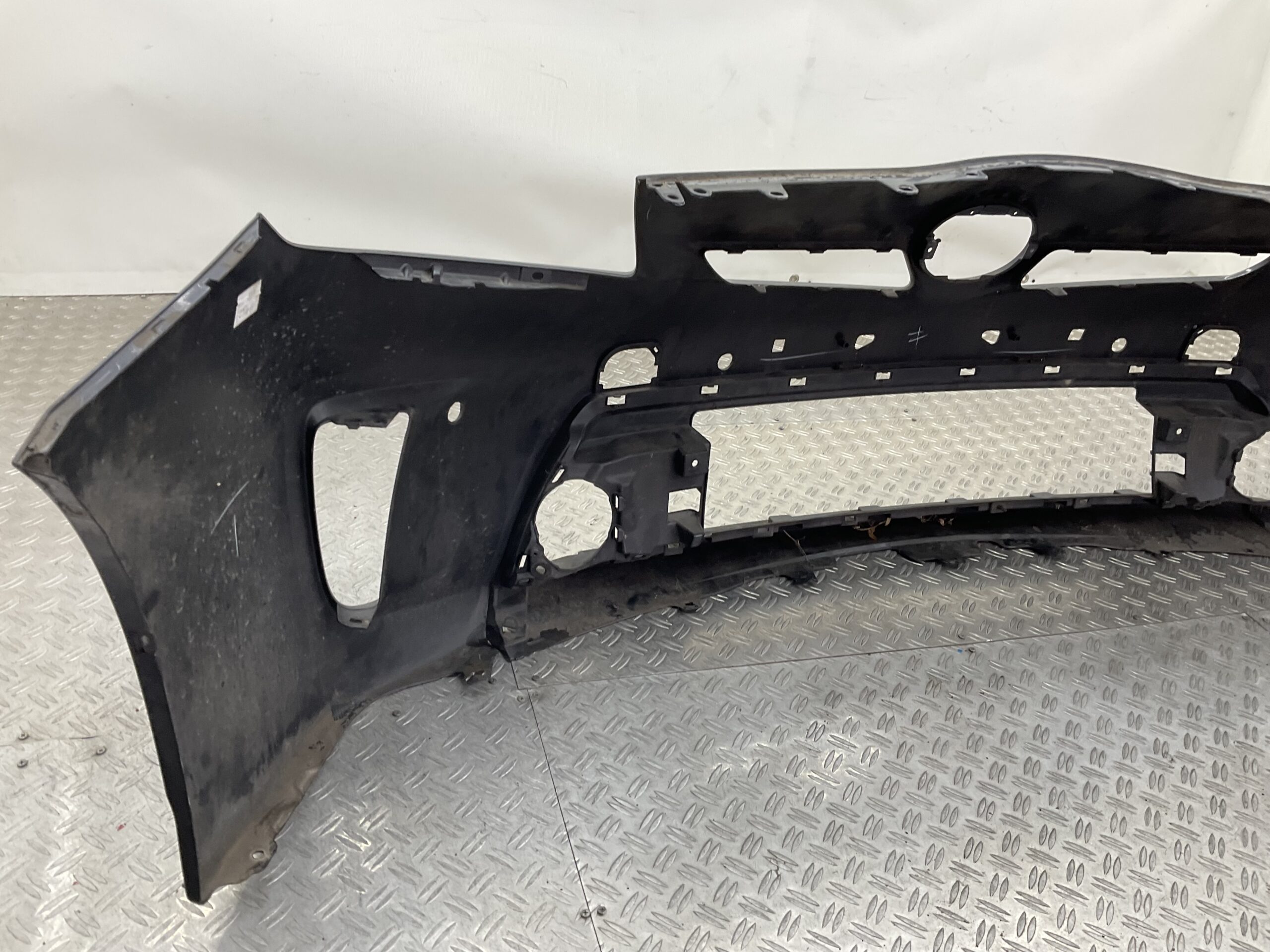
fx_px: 1064
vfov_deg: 48.2
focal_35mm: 29
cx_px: 635
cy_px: 476
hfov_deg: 61.7
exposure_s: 1/100
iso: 40
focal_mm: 3
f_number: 1.8
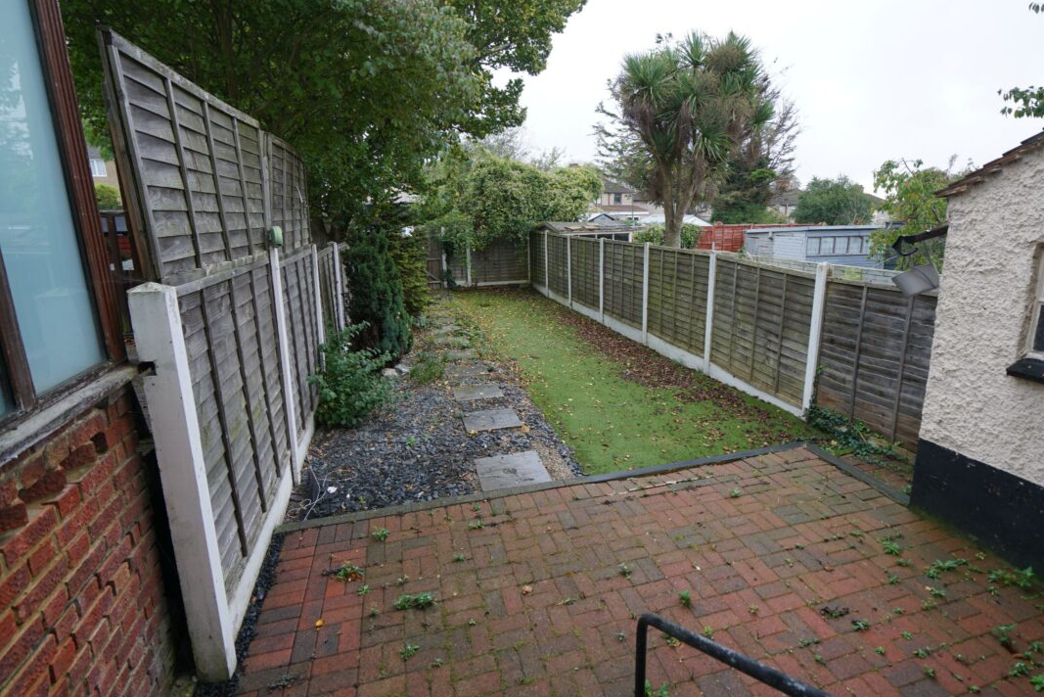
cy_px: 318
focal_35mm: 18
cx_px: 555
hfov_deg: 89.9
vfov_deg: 67.3
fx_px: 522
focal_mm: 16
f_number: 4
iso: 500
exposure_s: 1/160
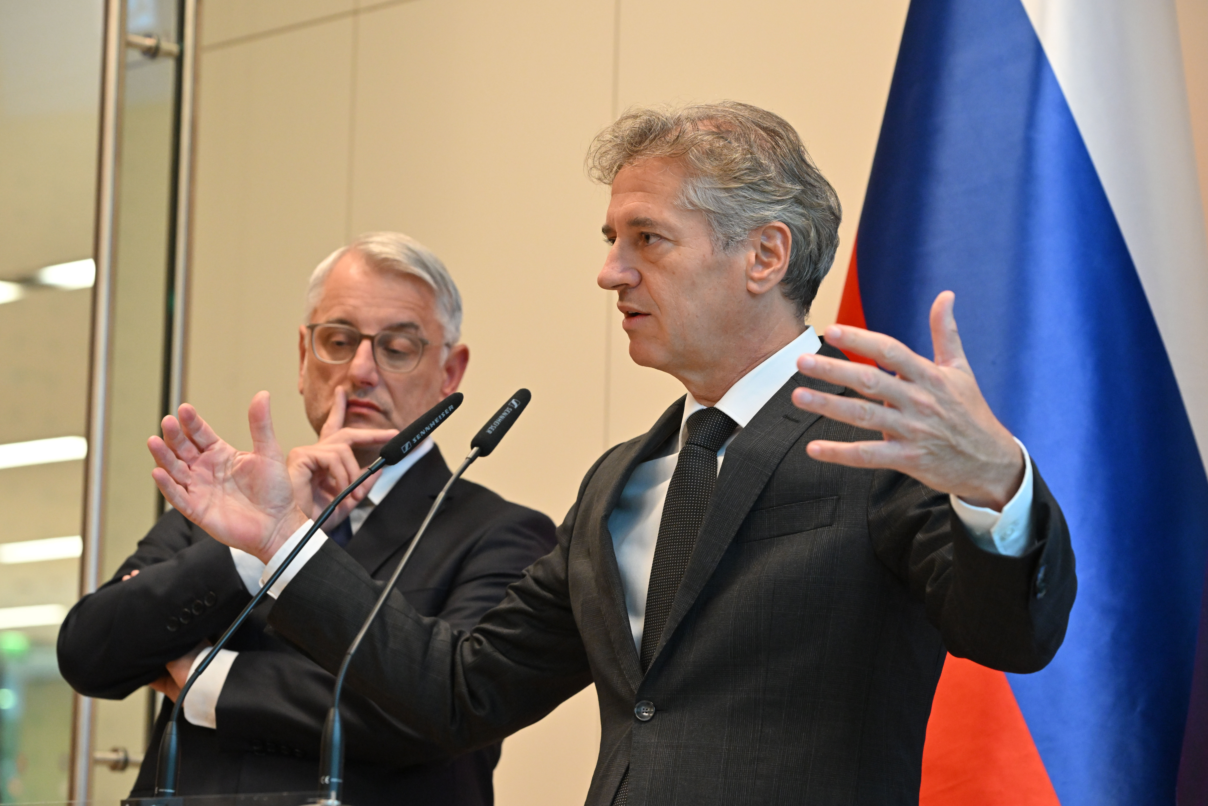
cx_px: 604
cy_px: 403
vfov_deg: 11.8
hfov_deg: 17.6
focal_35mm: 116
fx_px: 3892
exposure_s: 1/200
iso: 4000
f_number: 5
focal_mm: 116
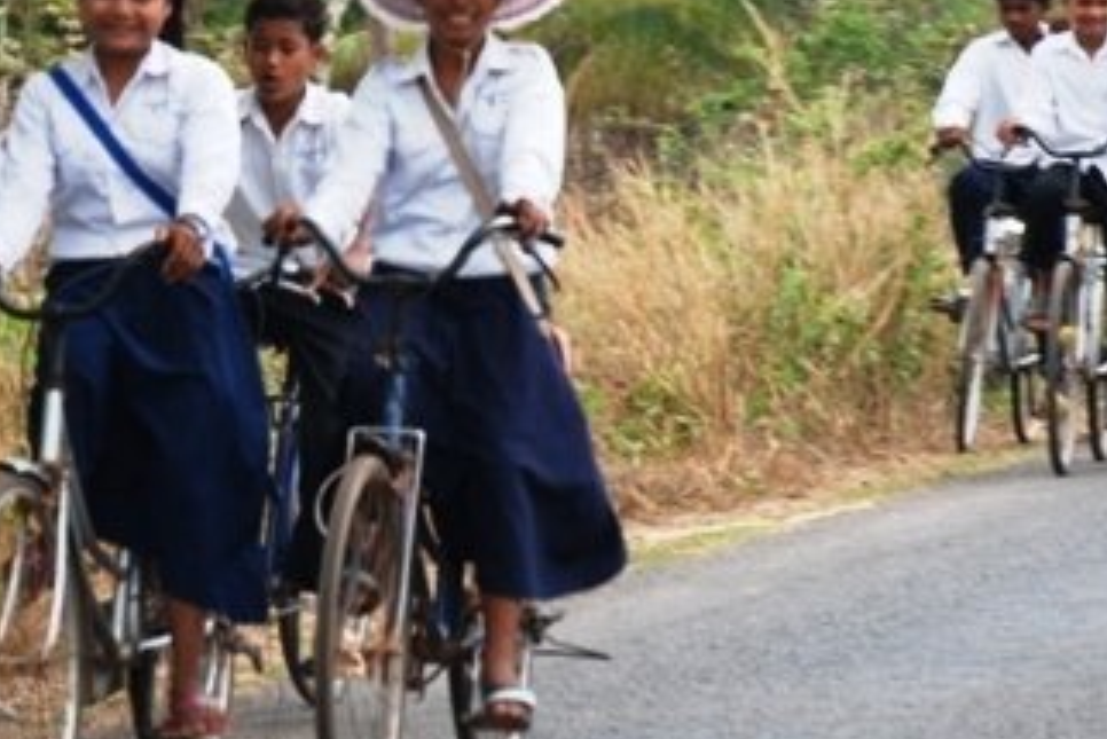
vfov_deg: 4.2
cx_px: 217
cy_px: 333
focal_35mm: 325
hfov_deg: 6.3
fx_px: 9998
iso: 200
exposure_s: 1/160
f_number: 5.6
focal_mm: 90
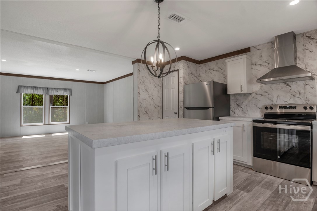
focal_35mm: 16
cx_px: 158
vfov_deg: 72.0
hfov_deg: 95.0
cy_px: 106
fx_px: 145
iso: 100
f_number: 7.1
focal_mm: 11
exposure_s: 1/4
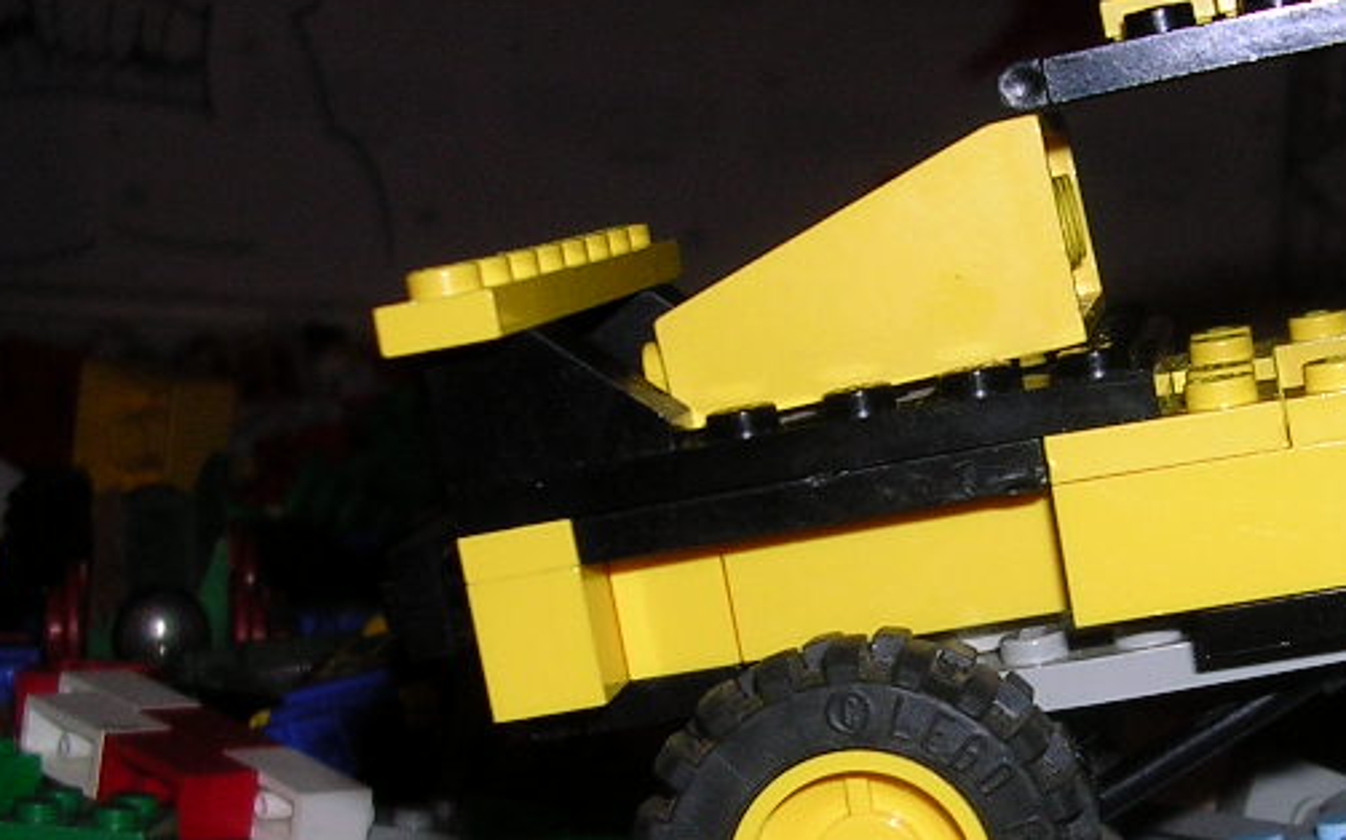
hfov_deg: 24.6
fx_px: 3007
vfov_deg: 15.9
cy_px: 564
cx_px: 1169
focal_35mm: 82
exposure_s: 1/60.1
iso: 50
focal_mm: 5.8
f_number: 2.8
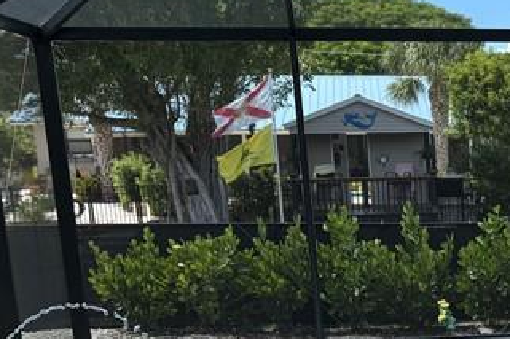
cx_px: 598
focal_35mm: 80
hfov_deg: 23.4
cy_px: 415
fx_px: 1133
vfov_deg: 16.3
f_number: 1.78
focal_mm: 6.76
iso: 80
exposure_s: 1/2169
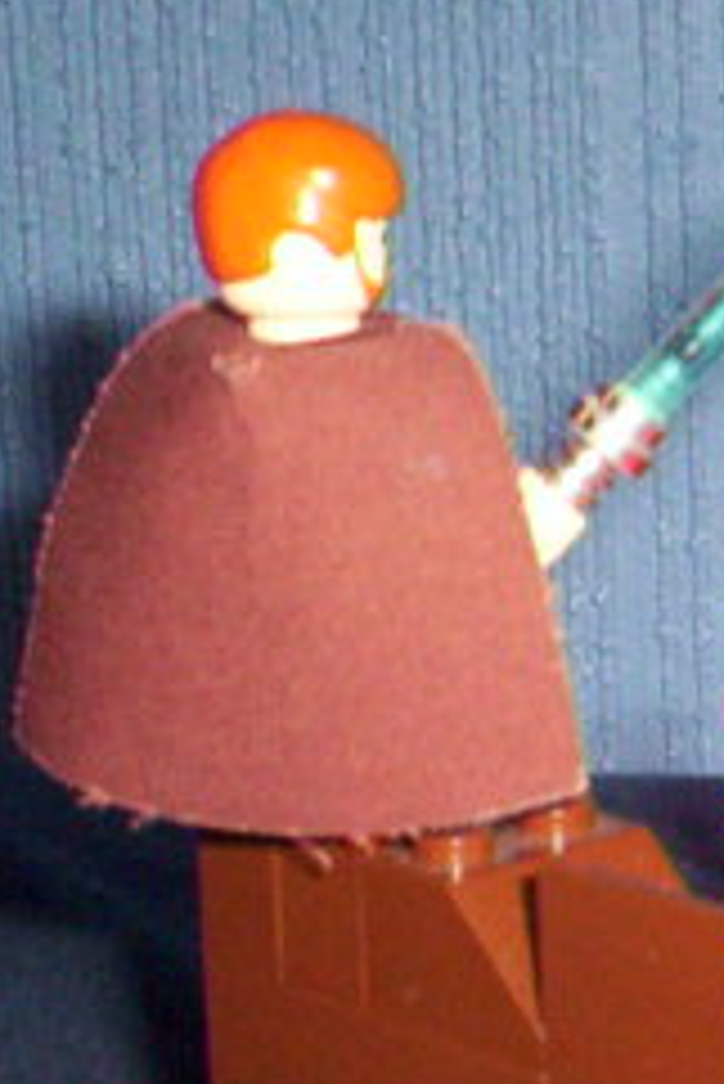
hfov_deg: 9.9
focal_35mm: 134
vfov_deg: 15.2
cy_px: 882
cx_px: 1111
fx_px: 4036
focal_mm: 4.99
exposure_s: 1/60
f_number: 4.5
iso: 140
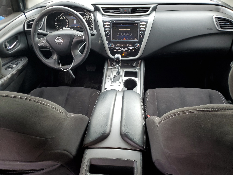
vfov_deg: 53.1
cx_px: 116
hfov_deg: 67.3
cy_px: 88
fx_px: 175
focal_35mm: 26
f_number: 1.5
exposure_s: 1/60.2
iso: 59
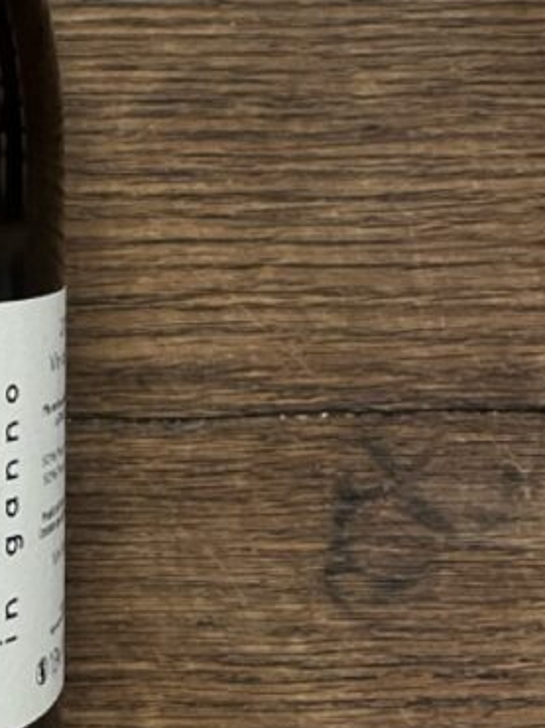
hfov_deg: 19.0
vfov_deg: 26.1
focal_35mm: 72
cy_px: 63
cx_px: -150
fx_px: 1513
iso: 500
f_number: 1.6
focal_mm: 5.1
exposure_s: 1/54
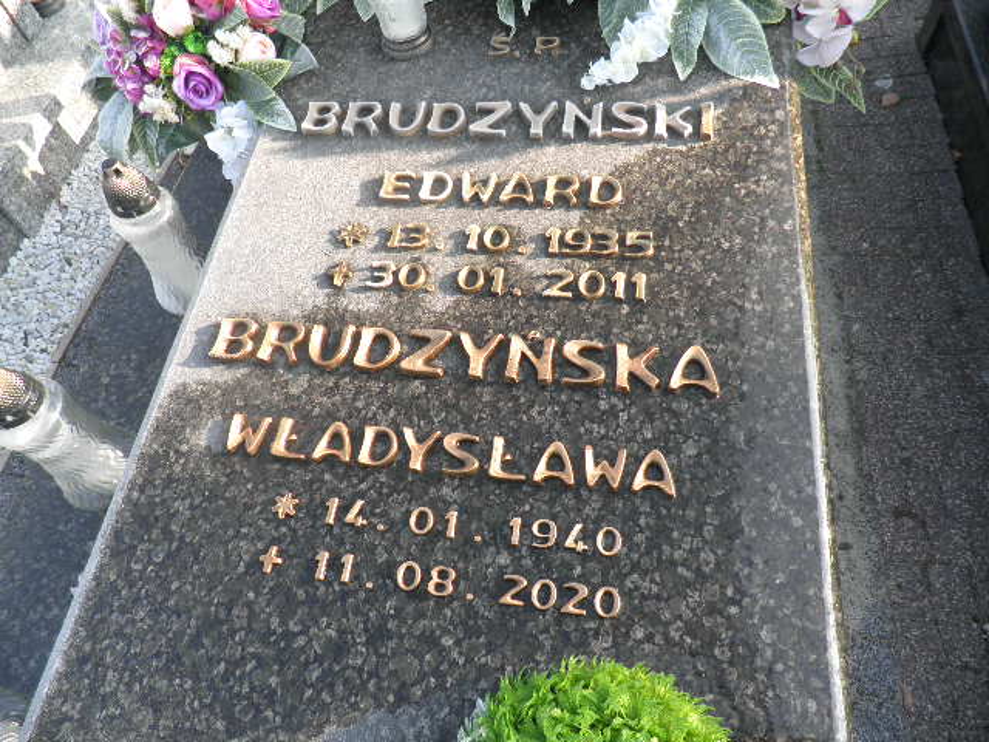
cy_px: 371
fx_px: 686
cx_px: 494
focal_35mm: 24
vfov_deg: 56.8
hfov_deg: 71.6
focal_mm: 4.3
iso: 64
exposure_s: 1/100
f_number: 3.3
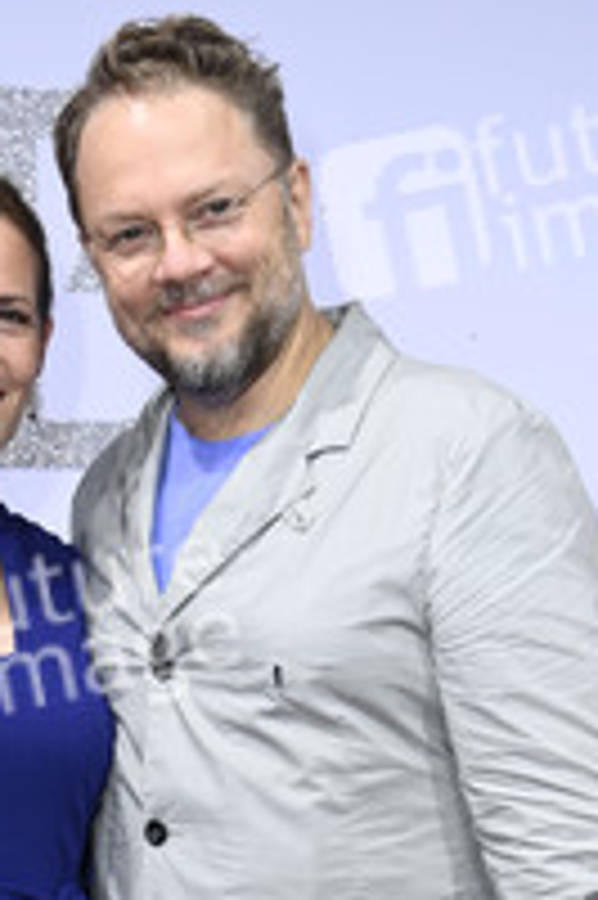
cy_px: 868
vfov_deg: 20.7
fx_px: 2396
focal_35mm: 96
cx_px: 139
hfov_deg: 14.2
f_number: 5.6
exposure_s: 1/200
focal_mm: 48
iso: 800
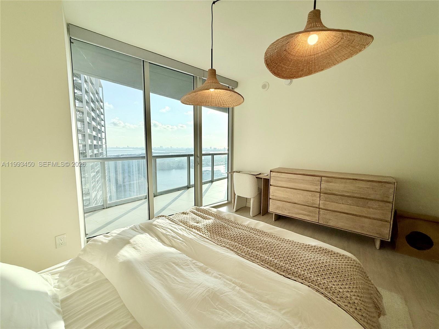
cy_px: 164
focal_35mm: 14
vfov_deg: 85.7
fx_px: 178
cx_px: 220
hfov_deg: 102.1
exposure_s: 1/1497
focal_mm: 2.22
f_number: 2.2
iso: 50
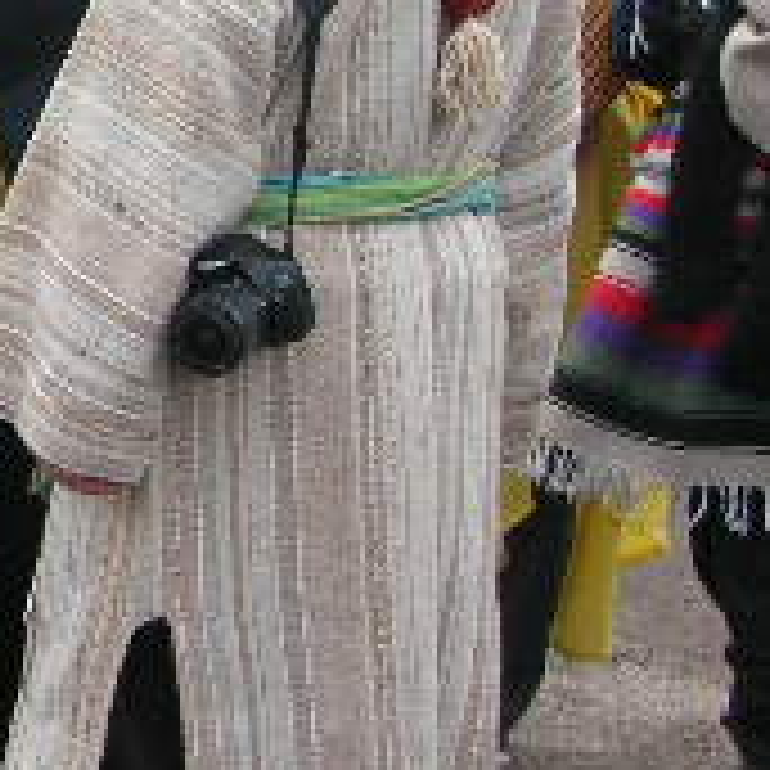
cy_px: 216
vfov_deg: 15.0
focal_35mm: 116
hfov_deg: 14.4
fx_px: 2919
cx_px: -252
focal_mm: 5.8
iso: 50
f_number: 2.8
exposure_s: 1/228
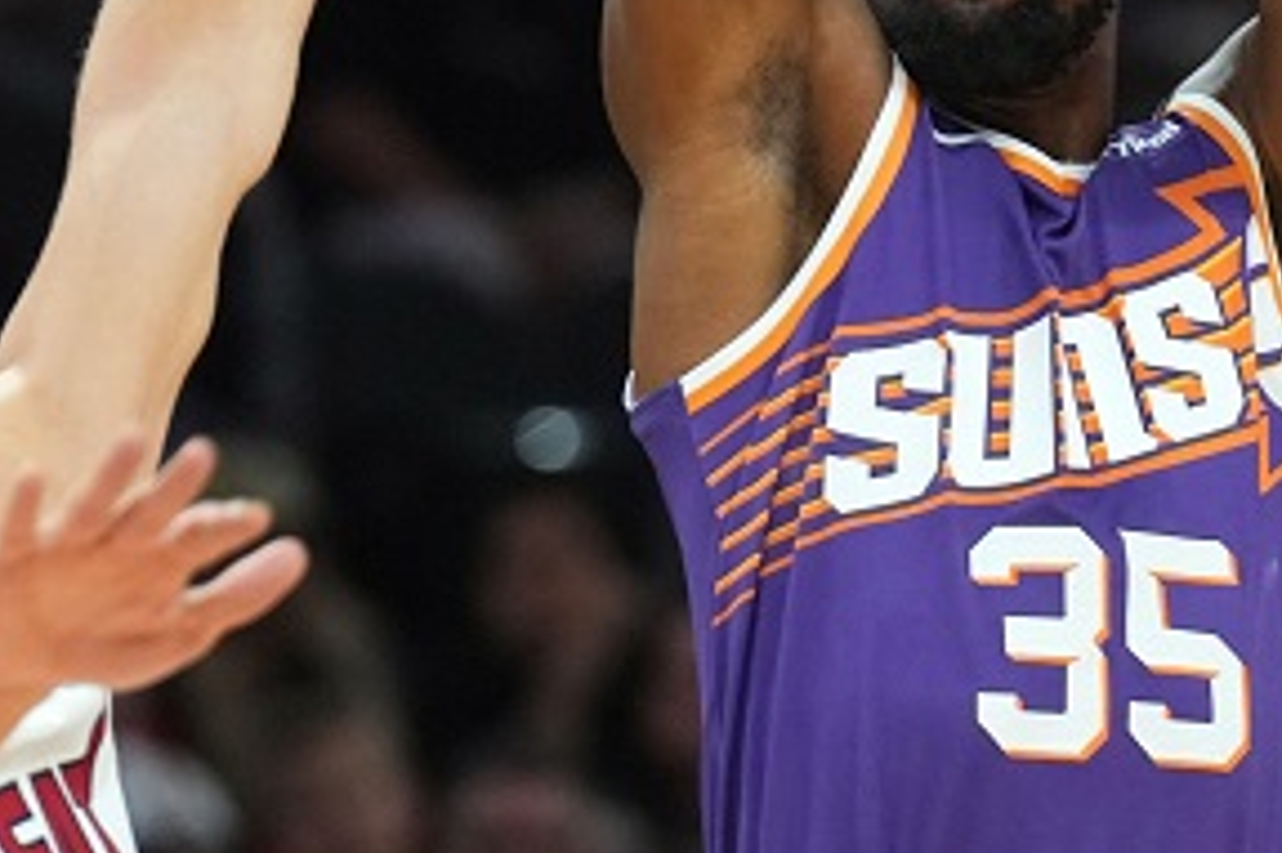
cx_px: 813
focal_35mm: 836
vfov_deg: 1.6
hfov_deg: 2.5
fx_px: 29753
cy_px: 58
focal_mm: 200
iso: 2500
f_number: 3.2
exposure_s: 1/1250
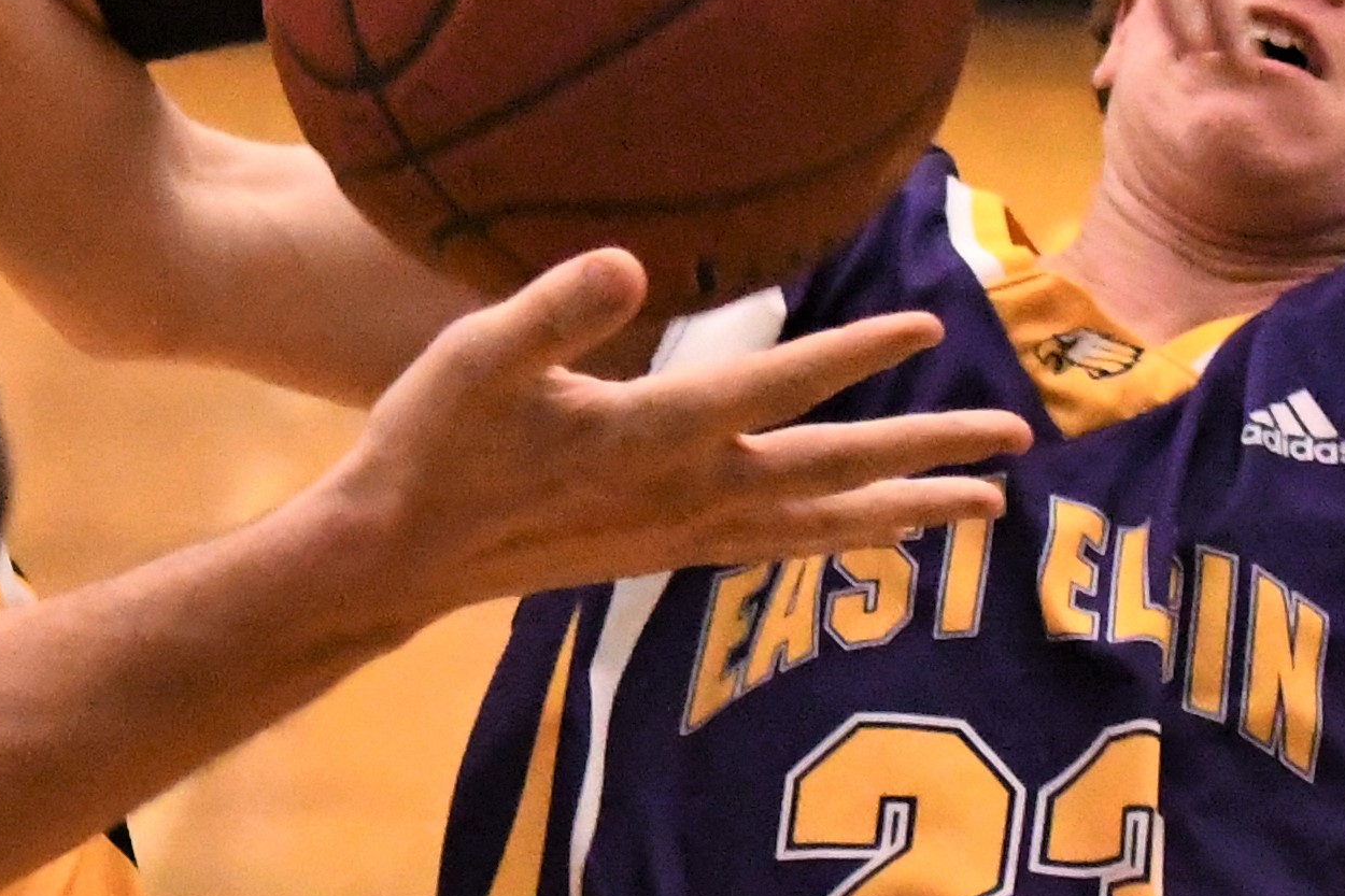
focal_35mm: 256
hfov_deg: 8.0
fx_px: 9563
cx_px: 367
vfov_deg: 5.4
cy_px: 240
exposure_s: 1/1000
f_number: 2.8
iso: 11400
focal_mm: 70
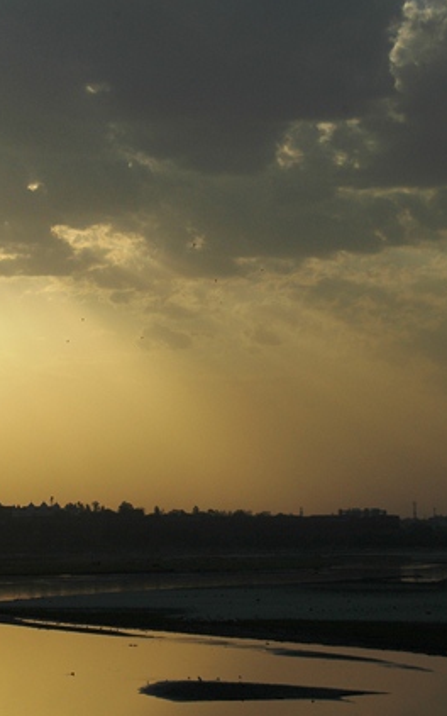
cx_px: 117
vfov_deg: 18.8
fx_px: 2166
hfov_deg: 11.8
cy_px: 357
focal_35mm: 111
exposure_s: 1/500
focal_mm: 48
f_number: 11
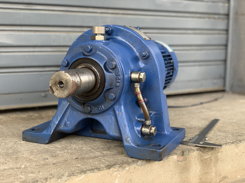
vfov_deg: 28.0
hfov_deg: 36.8
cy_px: 92
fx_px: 368
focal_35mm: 52
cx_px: 122
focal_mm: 6
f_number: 2.4
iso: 50
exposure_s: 1/122
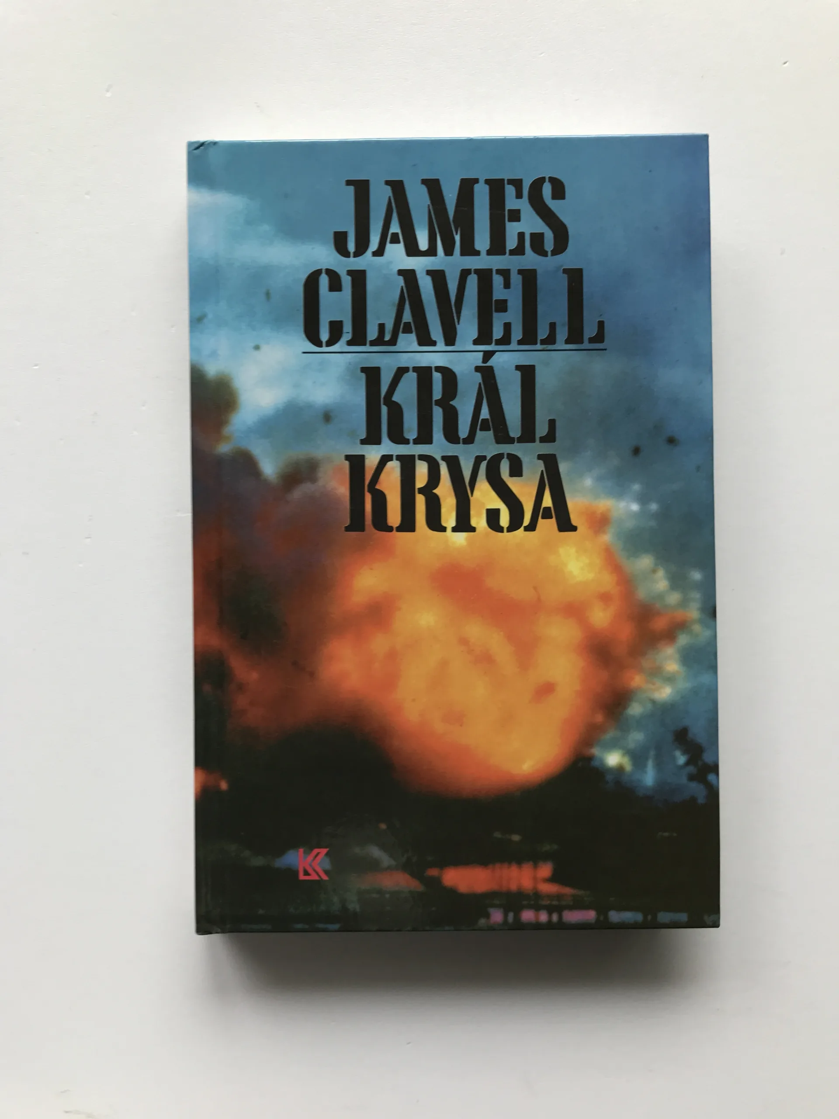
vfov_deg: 63.4
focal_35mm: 28
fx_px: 905
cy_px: 560
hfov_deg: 49.7
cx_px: 420
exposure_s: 1/95
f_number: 1.8
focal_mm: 3.99
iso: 32
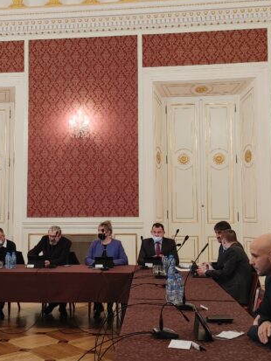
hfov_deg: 34.2
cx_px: 101
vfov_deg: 44.8
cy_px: 180
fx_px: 438
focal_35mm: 42
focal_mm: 4.81
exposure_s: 1/50
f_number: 1.8
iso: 350
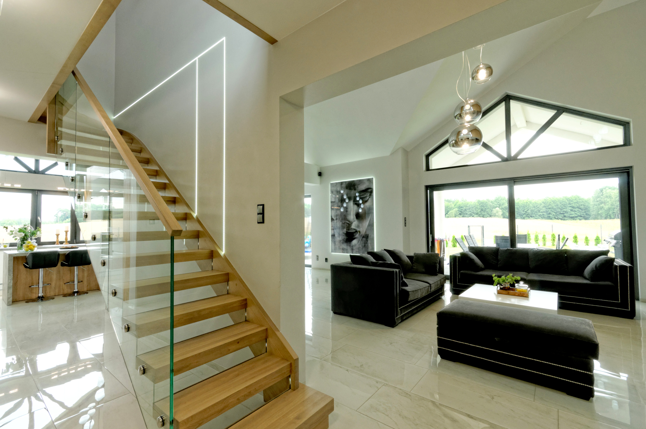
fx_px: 269
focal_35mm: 15
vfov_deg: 77.2
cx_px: 323
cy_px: 214
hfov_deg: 100.5
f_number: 10
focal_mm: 10
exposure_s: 1/10
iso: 320
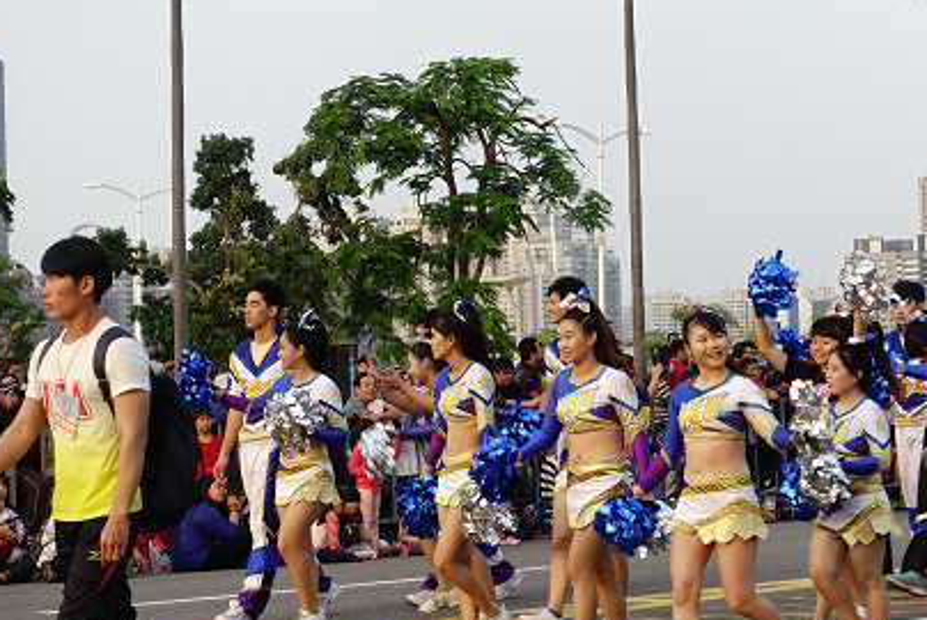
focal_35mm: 111
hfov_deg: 18.4
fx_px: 2860
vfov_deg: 12.4
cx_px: 560
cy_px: 301
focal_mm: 25.7
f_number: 4
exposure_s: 1/200
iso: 125
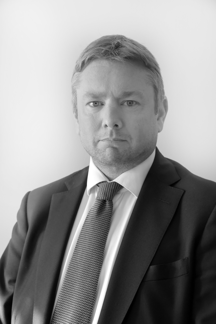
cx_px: 108
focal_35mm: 58
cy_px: 162
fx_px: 521
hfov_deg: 23.4
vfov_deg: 34.5
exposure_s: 1/125
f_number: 5.6
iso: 1600
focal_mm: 58
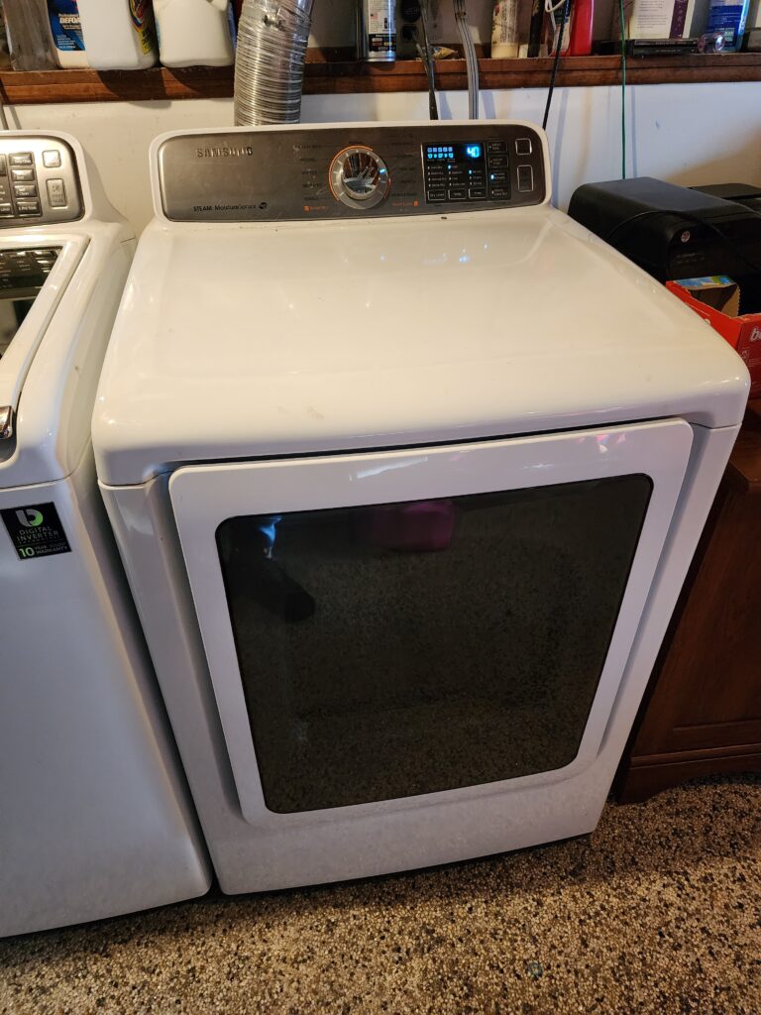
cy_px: 508
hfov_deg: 58.9
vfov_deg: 73.9
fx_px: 674
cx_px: 380
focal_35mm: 23
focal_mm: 6.4
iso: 800
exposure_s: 1/60
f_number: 1.8
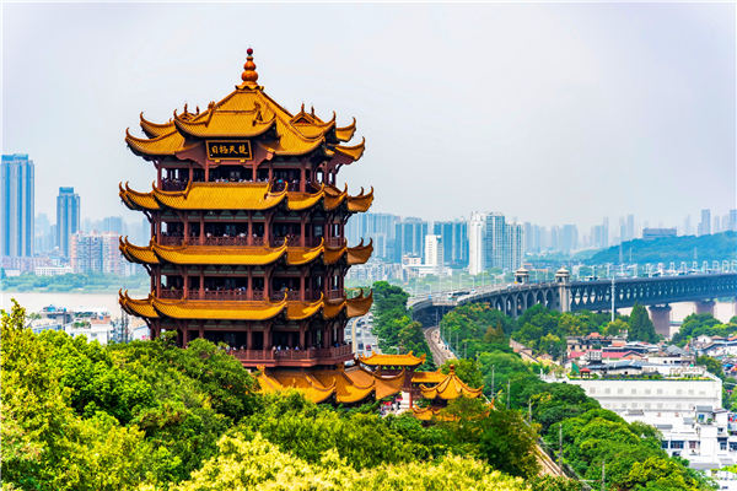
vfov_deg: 14.0
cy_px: 246
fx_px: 2006
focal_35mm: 98
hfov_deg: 20.8
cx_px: 368
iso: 64
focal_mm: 98
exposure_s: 1/1000
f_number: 4
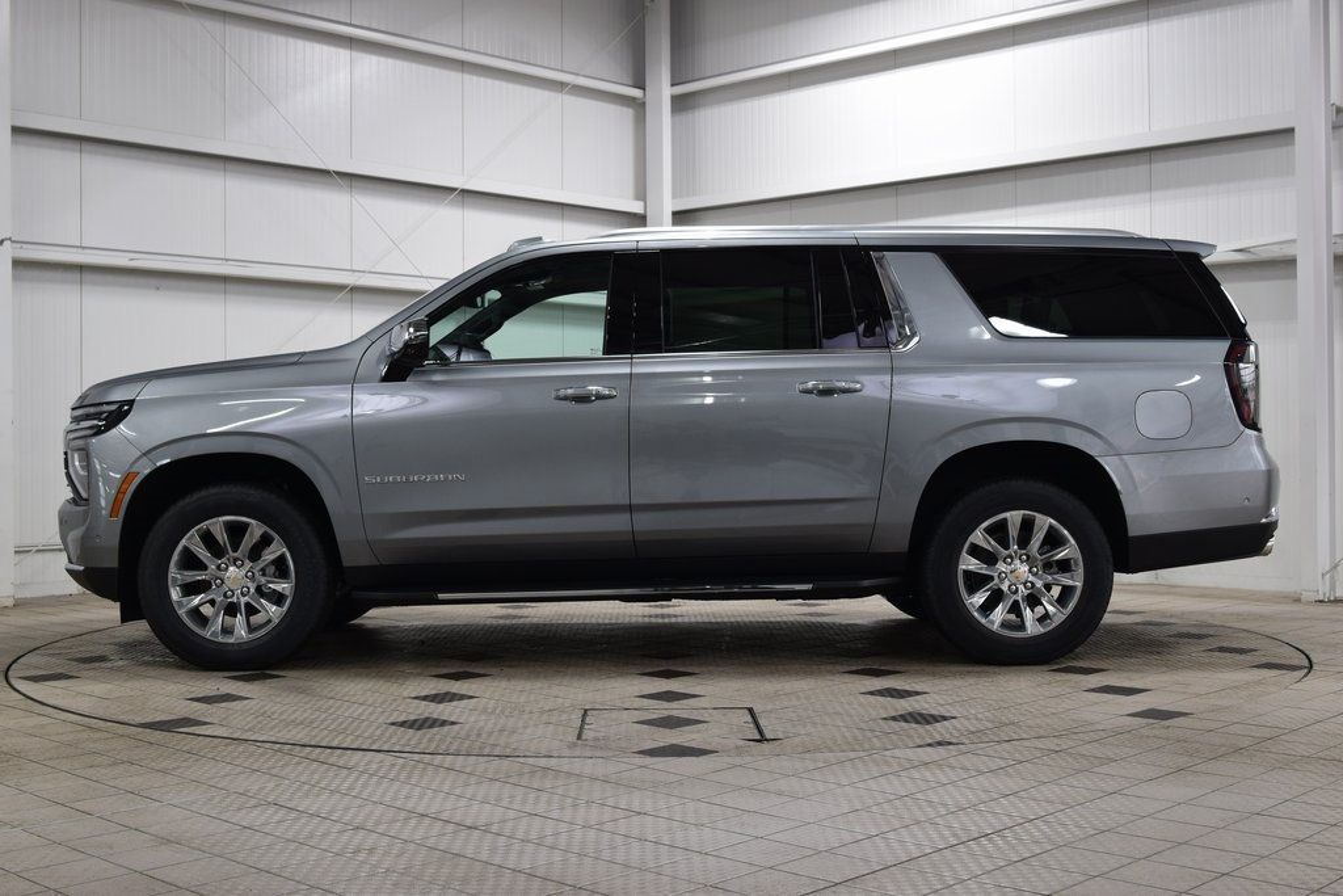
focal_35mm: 44
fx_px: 1623
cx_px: 672
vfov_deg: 30.9
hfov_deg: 45.0
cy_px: 448
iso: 400
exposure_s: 1/20
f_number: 6.3
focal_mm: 29
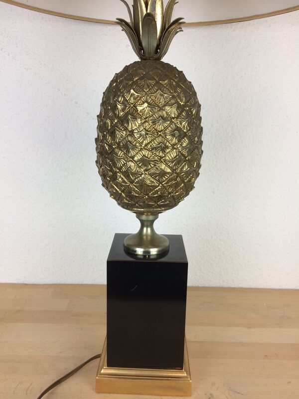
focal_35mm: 29
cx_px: 150
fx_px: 334
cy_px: 200
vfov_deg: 61.7
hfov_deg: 48.2
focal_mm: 4.15
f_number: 2.2
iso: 32
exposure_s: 1/50
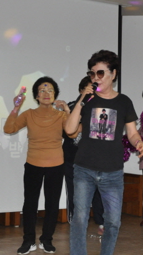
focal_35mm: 86
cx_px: 74
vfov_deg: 24.7
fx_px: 580
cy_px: 148
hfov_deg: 14.1
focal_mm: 28
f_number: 4
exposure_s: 1/60
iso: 800
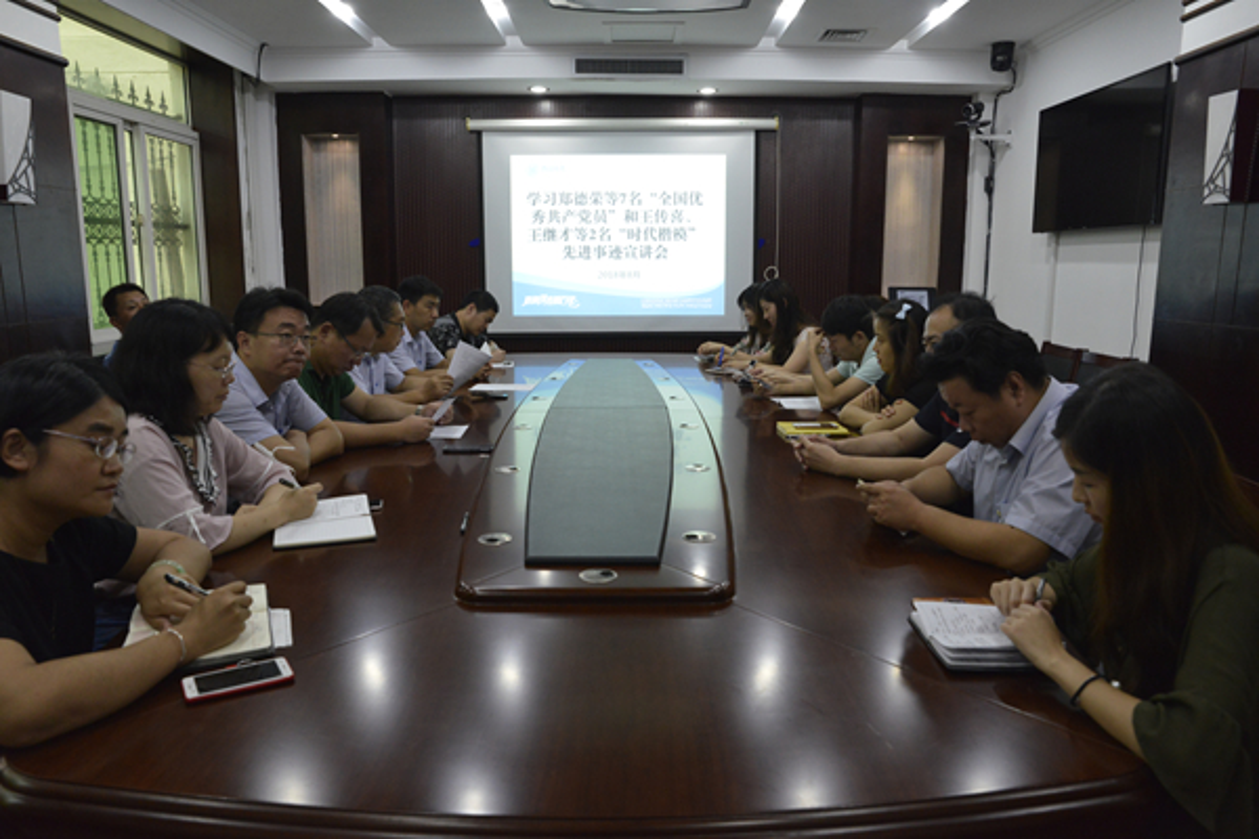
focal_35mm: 24
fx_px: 839
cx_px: 630
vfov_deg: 53.1
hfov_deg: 73.7
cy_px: 420
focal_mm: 24
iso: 3200
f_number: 6.3
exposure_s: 1/160
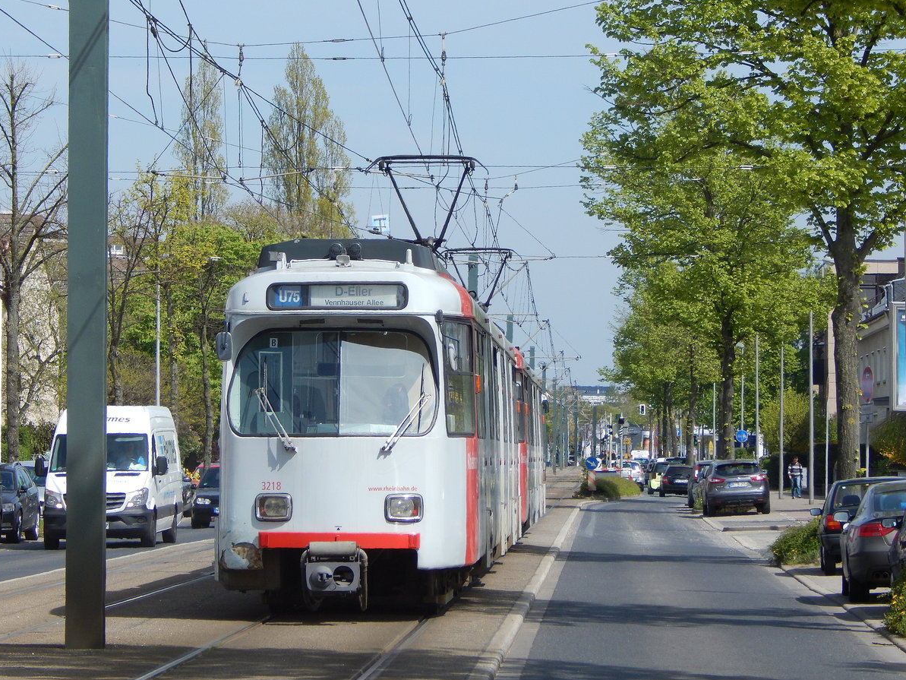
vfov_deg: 8.1
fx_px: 4790
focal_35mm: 183
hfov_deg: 10.8
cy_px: 340
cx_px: 451
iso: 125
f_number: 5.3
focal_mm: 32.8
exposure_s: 1/640
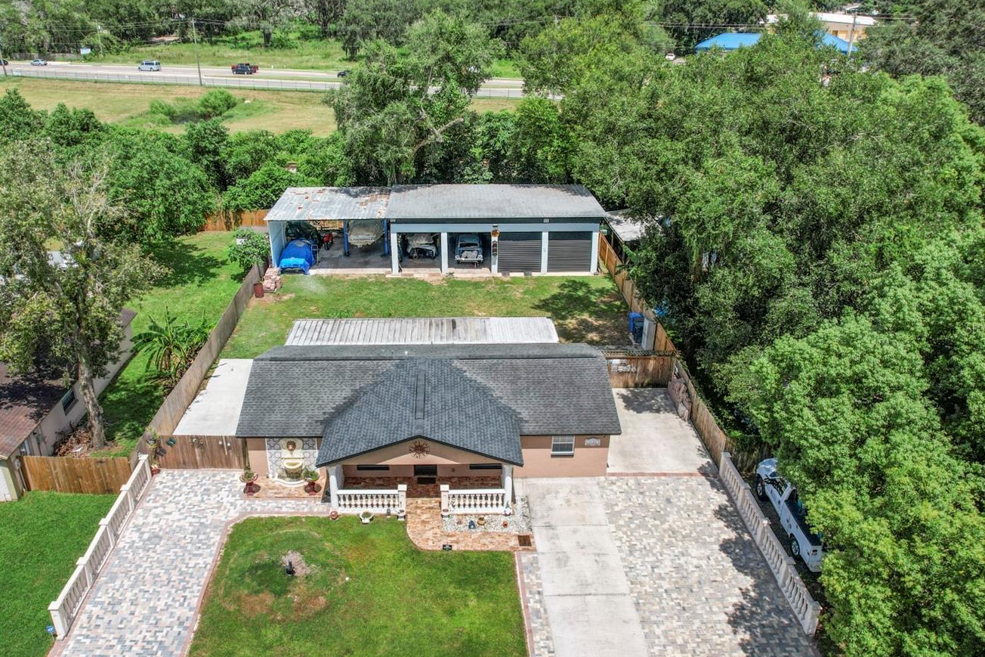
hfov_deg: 67.1
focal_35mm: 27
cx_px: 430
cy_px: 327
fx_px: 739
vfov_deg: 47.9
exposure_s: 1/2000
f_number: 2.8
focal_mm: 8.38
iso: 100
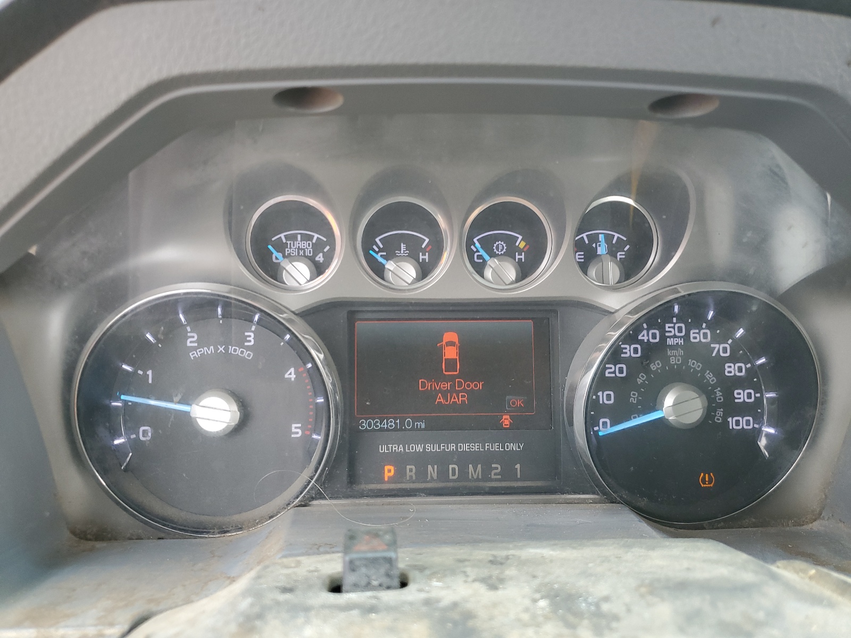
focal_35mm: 26
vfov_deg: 53.1
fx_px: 639
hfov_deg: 67.3
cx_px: 426
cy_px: 319
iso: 60
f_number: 1.5
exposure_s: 1/120
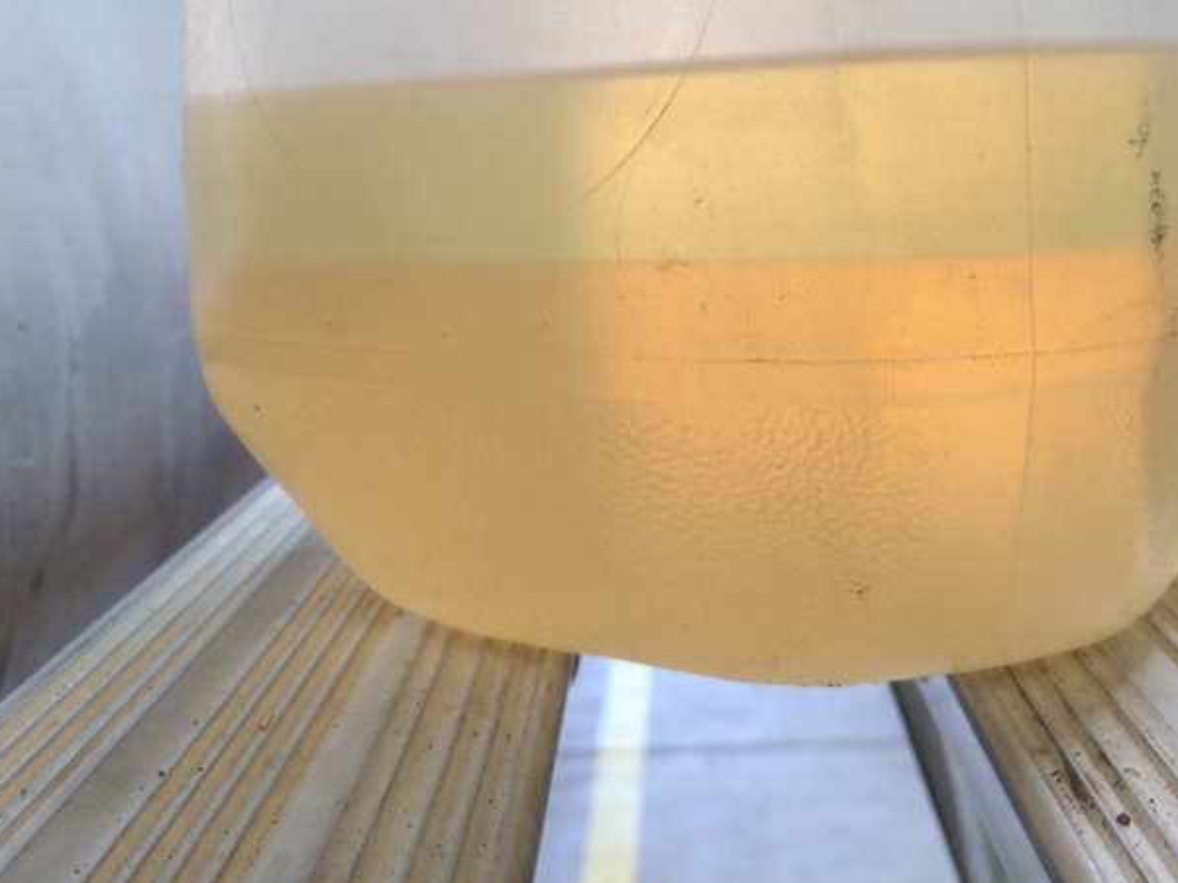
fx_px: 1361
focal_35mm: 40
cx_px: 693
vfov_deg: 35.6
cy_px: 302
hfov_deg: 46.6
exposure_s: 1/120
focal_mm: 4.12
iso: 64
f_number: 2.2
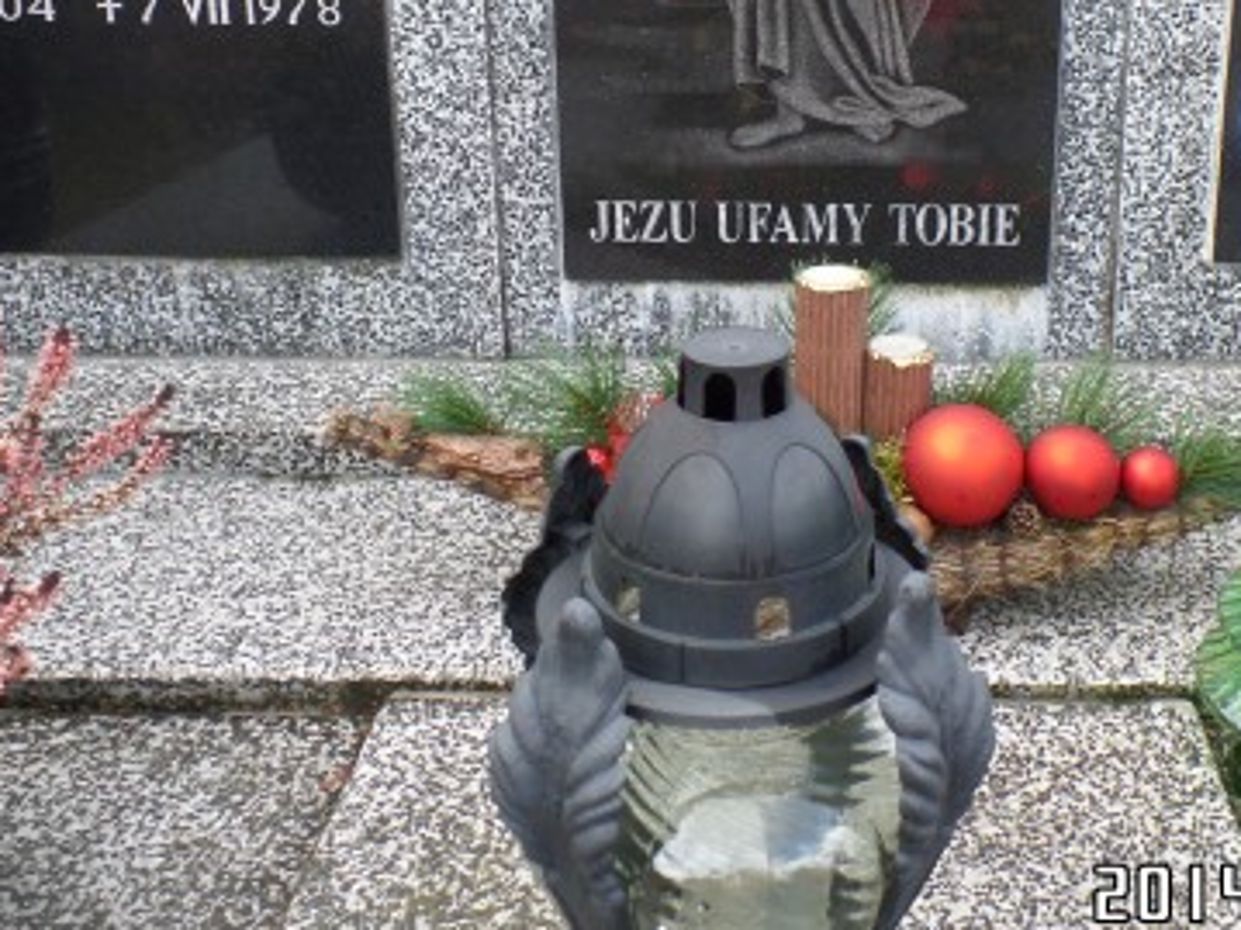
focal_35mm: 41
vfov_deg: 34.0
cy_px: 183
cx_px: 816
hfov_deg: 45.2
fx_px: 1469
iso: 100
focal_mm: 4.1
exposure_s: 1/90
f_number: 3.5
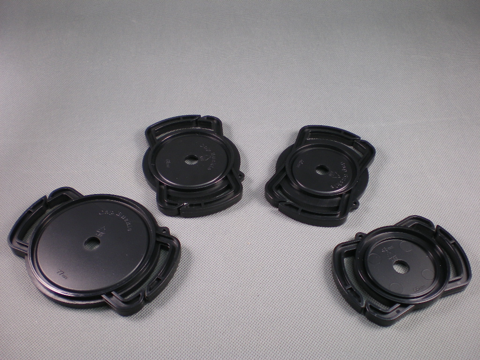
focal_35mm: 38
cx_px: 240
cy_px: 180
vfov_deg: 37.7
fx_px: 527
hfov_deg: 49.0
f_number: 3.1
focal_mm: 6.3
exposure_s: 1/50
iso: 64
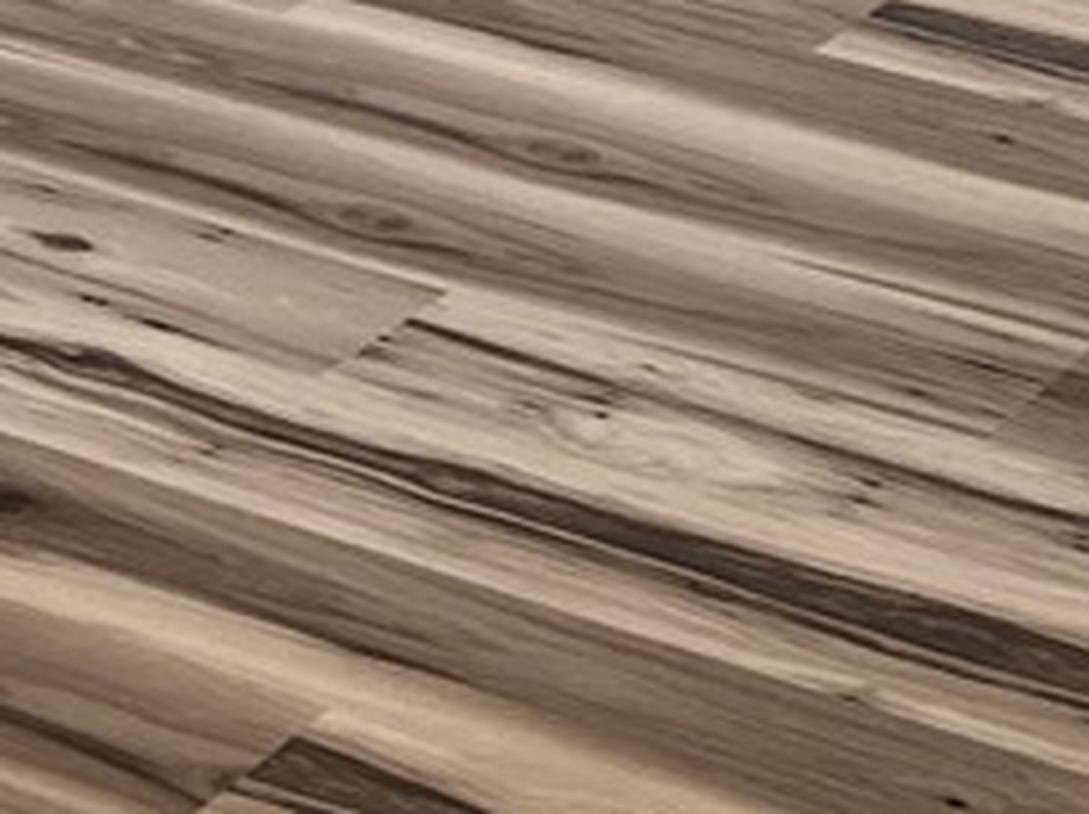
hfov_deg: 11.4
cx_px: -36
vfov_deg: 8.0
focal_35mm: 172
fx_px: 5406
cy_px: -1034
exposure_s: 1/120
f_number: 1.6
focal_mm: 5.1
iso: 125
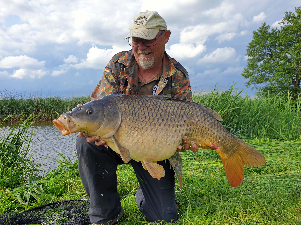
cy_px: 112
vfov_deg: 53.1
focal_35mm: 26
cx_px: 150
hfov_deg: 67.3
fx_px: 226
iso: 50
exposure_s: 1/1164
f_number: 2.4
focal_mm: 4.3
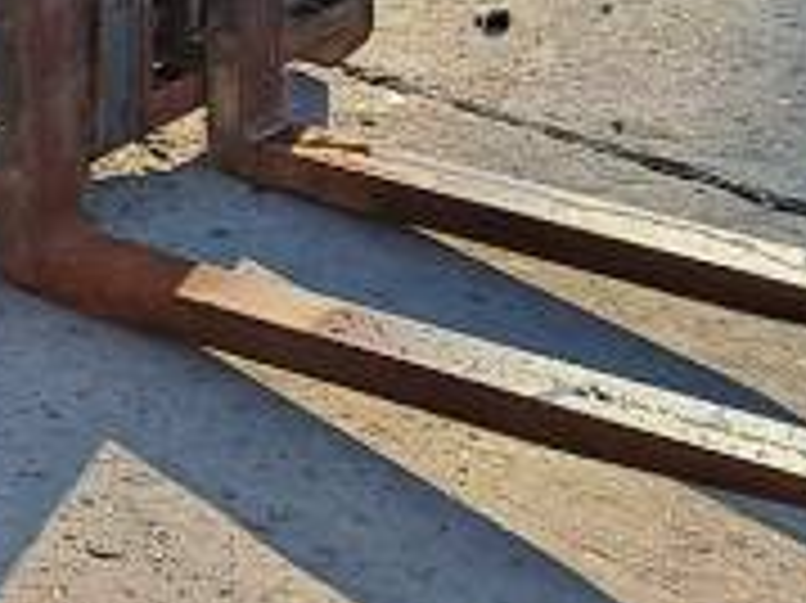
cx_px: -644
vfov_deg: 9.7
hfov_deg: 12.6
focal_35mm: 143
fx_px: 3327
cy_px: -549
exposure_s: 1/671
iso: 32
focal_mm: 4.65
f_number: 1.8
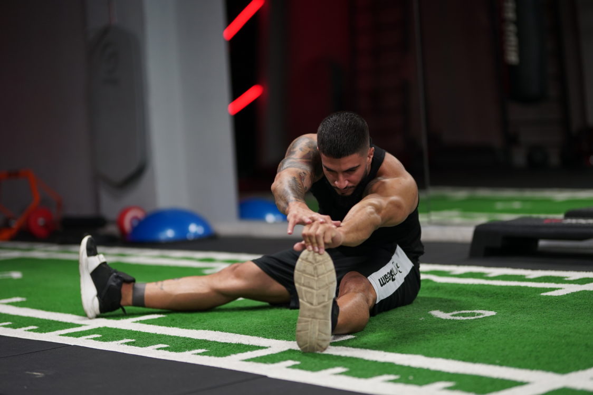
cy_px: 198
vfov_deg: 16.1
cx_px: 296
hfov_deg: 23.9
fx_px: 1400
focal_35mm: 85
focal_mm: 85
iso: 500
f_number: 1.4
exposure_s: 1/200
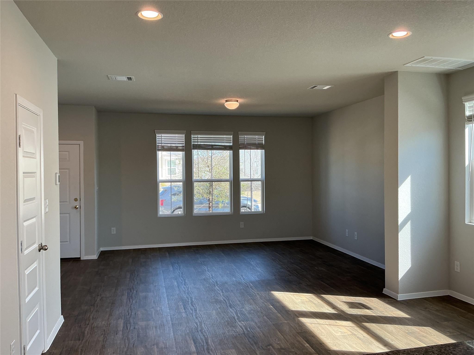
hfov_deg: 61.7
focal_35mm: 29
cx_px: 237
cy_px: 178
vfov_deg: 48.2
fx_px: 397
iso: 40
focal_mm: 3
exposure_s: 1/120
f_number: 1.8
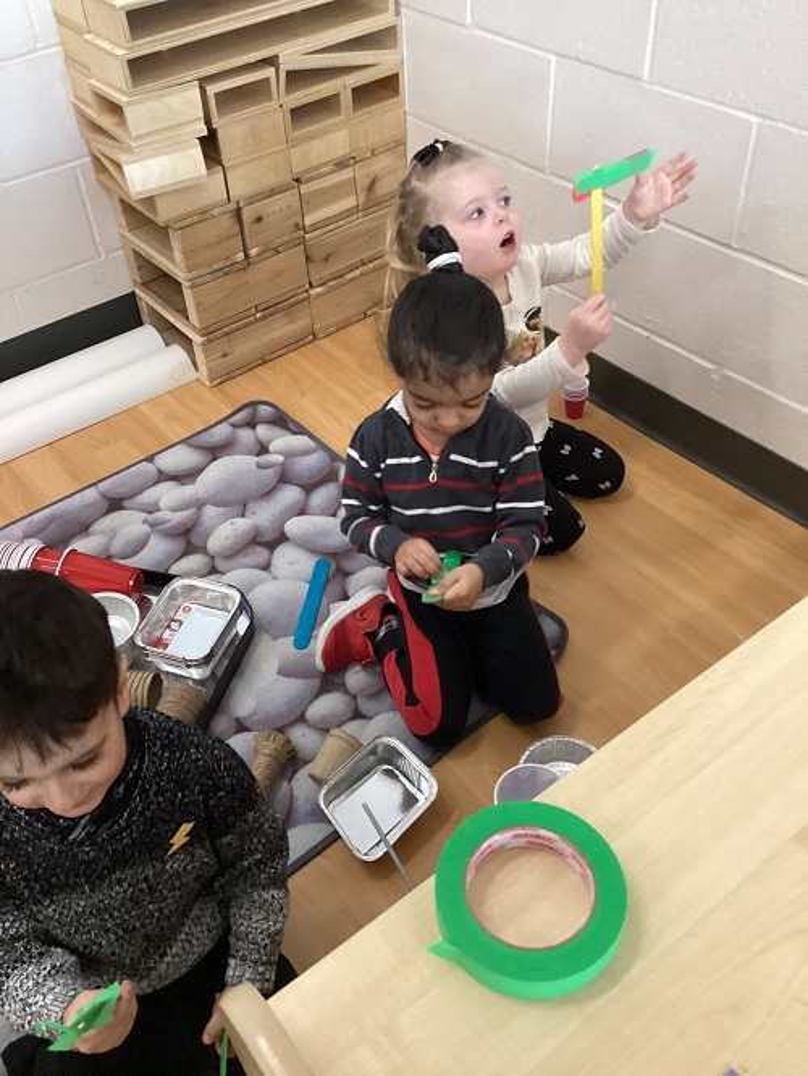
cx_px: 404
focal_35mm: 31
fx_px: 964
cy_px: 538
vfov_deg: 58.3
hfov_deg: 45.5
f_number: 2.4
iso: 500
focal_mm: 3.3
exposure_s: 1/30
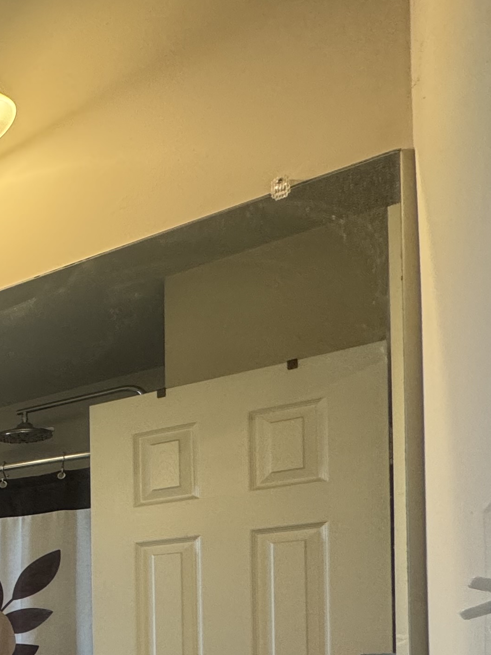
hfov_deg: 20.9
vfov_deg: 40.1
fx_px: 757
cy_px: 678
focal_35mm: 40
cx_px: -434
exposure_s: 1/120
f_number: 2.2
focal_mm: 2.22
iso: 200
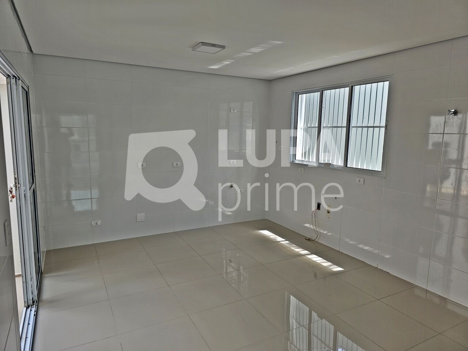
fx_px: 311
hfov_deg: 73.9
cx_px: 234
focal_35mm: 23
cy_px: 176
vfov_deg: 58.9
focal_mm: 6.3
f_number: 1.7
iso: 25
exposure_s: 1/120
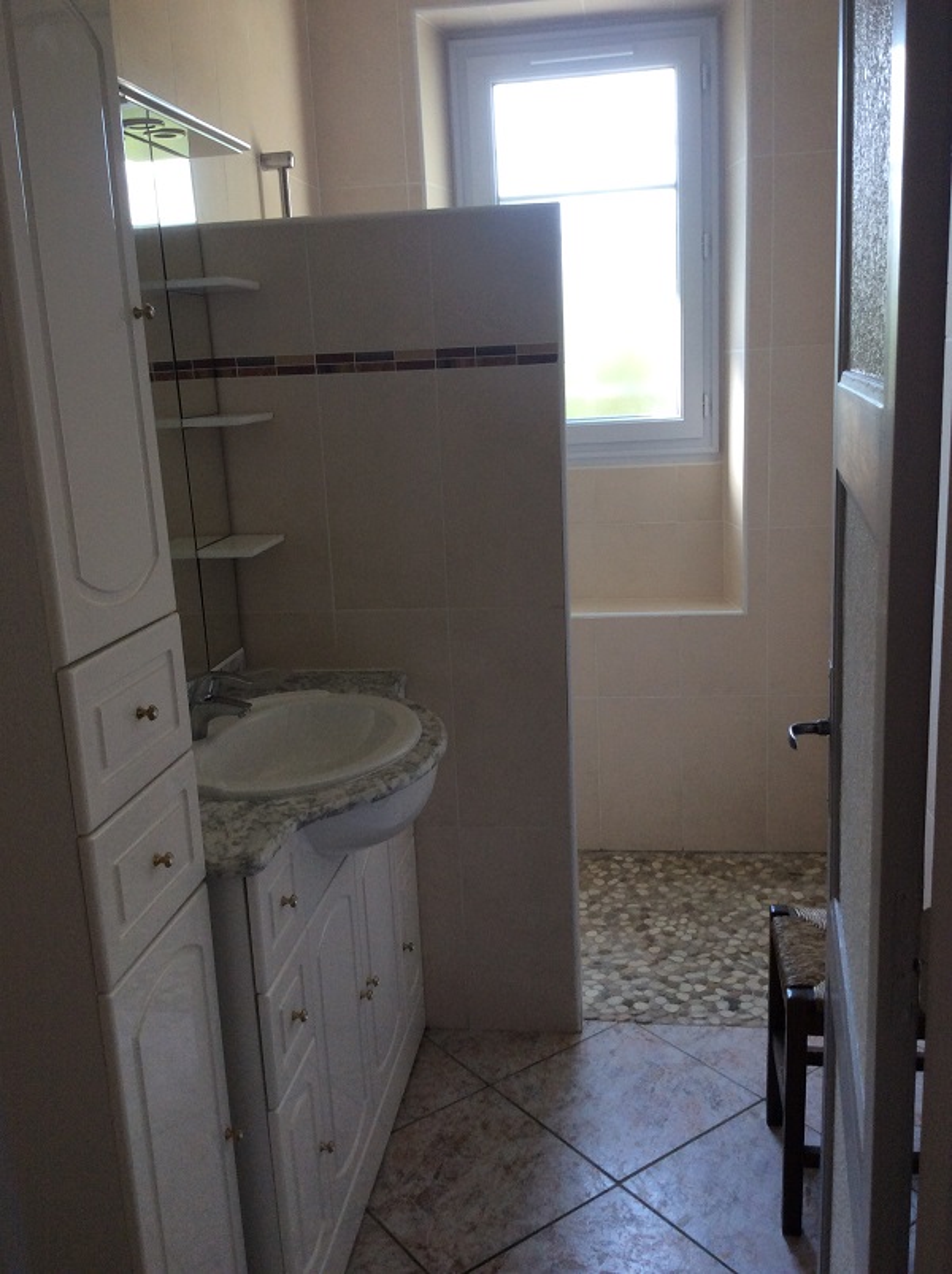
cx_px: 476
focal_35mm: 32
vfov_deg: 56.9
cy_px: 637
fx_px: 1176
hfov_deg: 44.1
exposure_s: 1/50
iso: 50
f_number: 2.4
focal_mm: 3.3
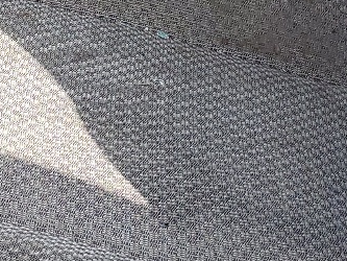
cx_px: -5
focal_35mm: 125
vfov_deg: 11.8
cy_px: 5
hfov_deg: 15.5
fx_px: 1253
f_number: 1.5
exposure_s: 1/625
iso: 50
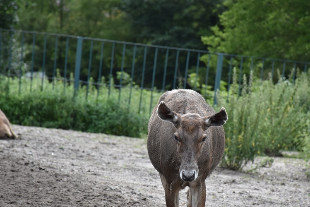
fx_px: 2472
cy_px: 134
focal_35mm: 287
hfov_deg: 7.2
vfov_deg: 4.8
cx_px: 180
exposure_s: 1/640
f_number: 5.6
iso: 800
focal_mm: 140
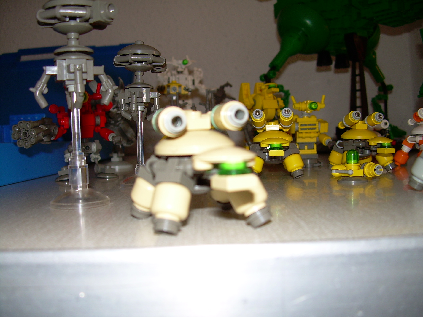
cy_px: 158
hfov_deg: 49.0
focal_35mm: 38
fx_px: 464
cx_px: 212
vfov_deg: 37.7
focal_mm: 6.3
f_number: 2.8
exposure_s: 1/60
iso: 50
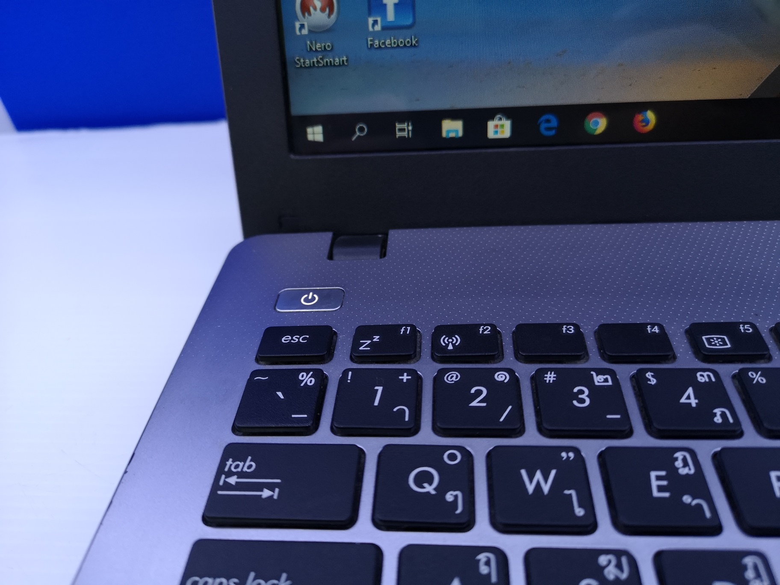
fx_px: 608
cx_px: 390
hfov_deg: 65.3
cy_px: 292
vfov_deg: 51.4
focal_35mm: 27
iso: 250
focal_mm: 3.95
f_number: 1.8
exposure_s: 1/100
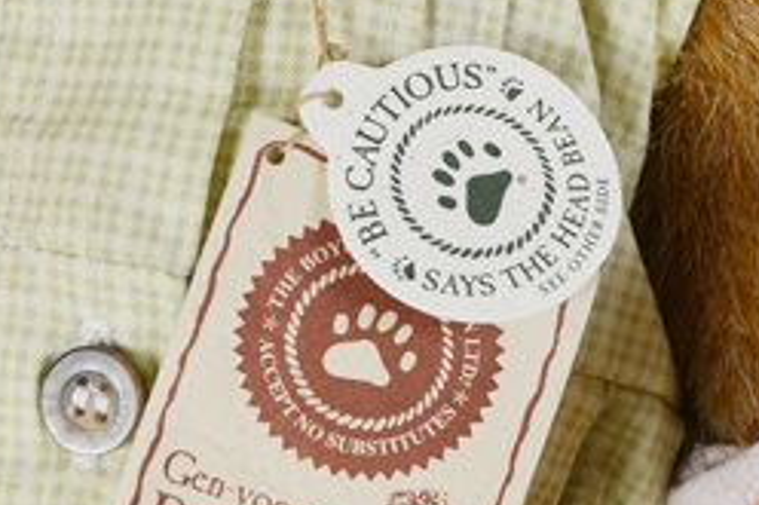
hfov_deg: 25.4
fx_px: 1685
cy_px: 226
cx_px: 340
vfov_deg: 17.0
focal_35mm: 80
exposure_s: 1/125
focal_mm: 22
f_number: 5.6
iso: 360
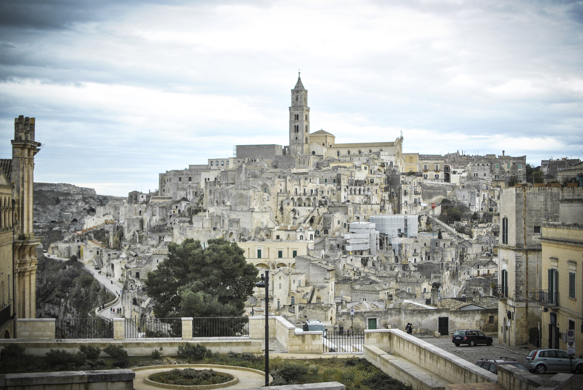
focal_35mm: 52
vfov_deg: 25.8
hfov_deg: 37.8
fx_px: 851
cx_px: 292
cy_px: 195
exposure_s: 1/640
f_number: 1.8
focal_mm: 35
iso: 100
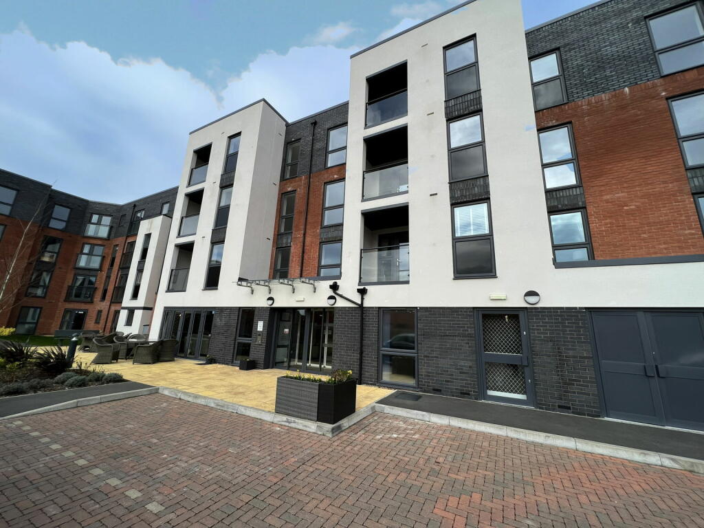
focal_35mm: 13
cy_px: 264
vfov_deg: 89.9
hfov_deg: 106.2
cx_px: 352
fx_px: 264
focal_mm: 1.57
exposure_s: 1/927
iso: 32
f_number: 1.8
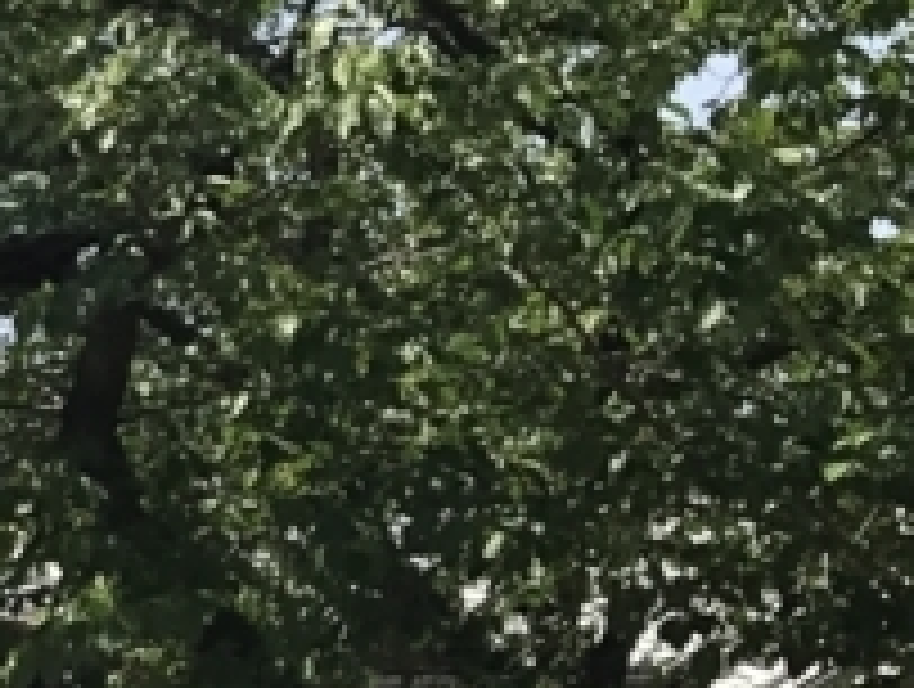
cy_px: 1142
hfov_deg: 12.1
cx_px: -1027
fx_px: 3730
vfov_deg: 10.1
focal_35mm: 141
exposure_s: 1/2227
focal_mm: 3.99
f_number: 1.8
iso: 20
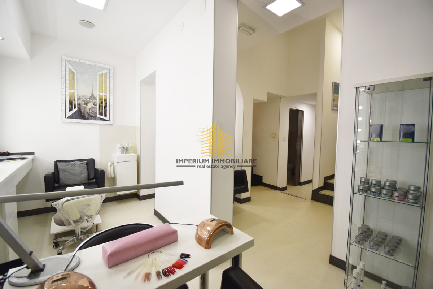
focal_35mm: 15
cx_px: 216
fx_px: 180
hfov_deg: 100.4
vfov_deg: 77.3
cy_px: 144
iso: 100
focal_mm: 10
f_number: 4.5
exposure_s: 1/40
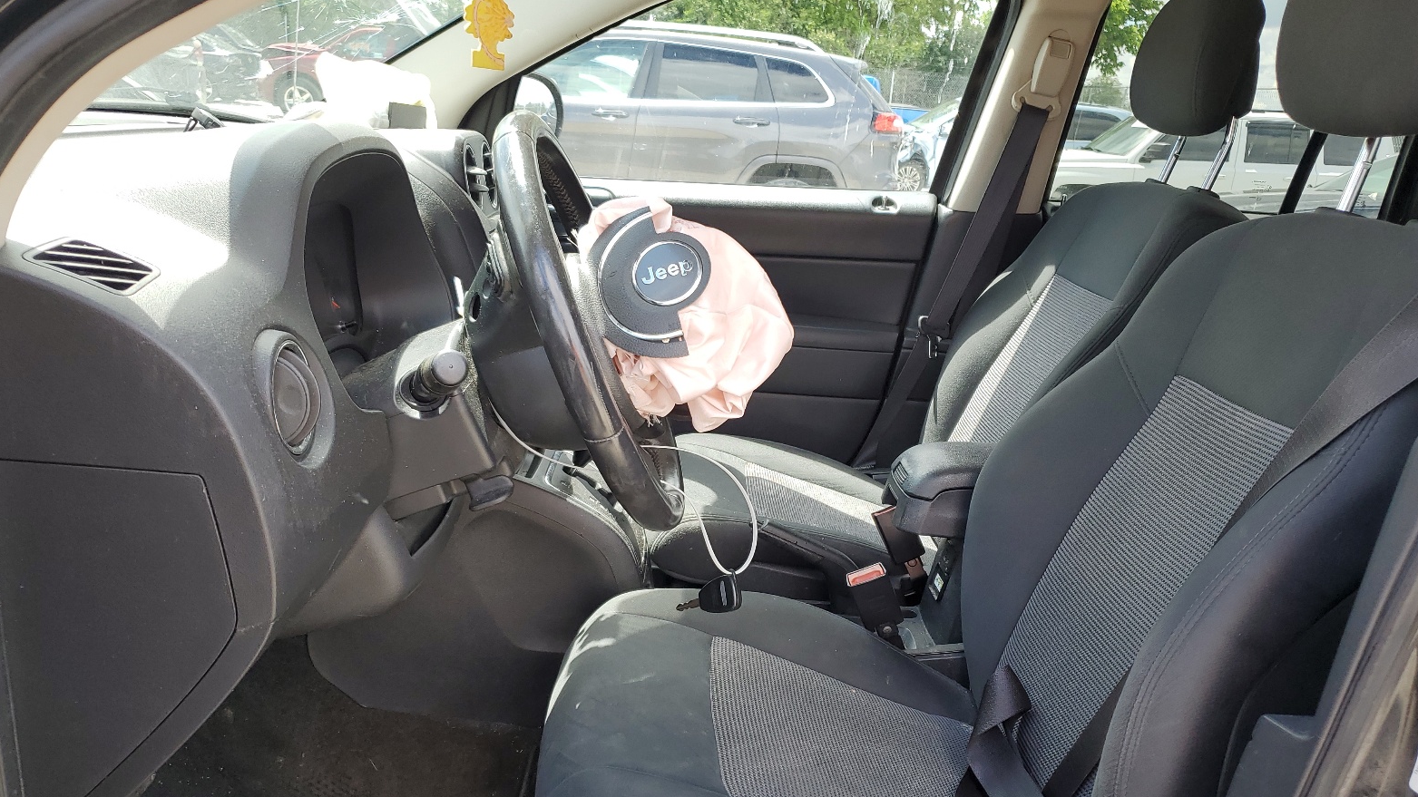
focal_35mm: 29
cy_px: 508
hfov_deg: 66.1
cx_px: 720
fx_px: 1090
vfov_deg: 39.8
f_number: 1.5
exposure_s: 1/417
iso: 50
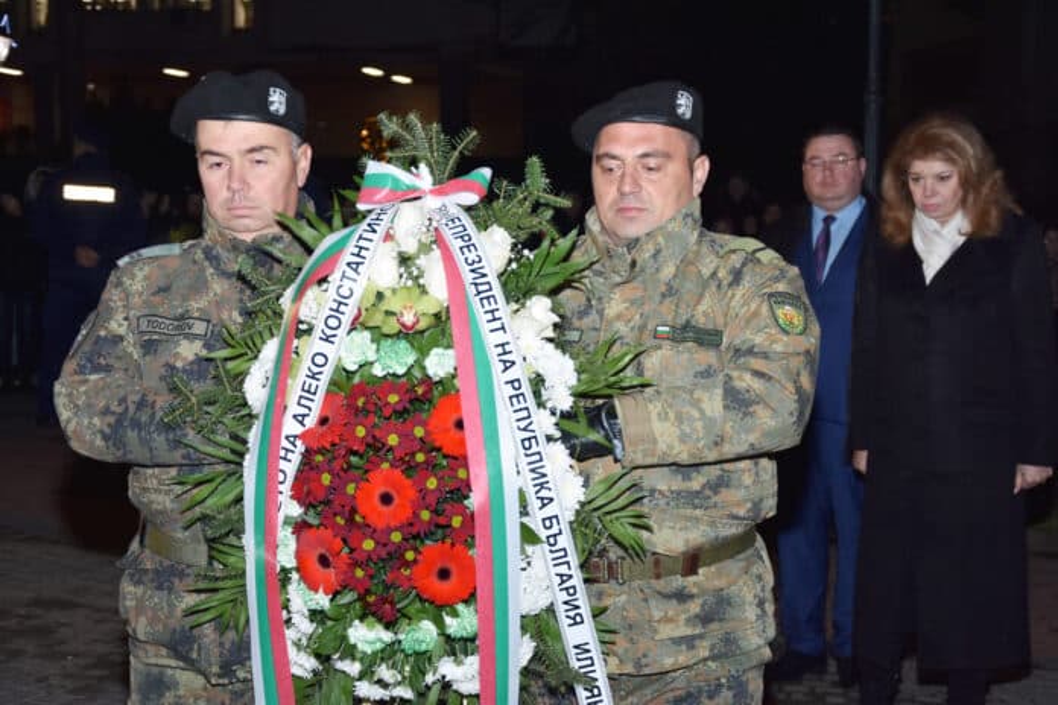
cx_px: 529
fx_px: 2116
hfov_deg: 28.1
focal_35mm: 72
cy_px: 352
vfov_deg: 18.9
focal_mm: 48
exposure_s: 1/200
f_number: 4.8
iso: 640
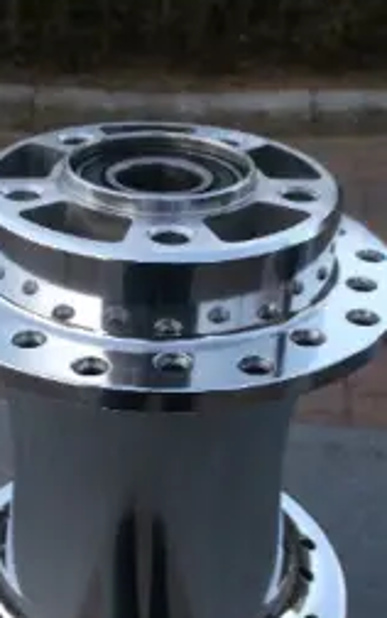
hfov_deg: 24.9
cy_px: 411
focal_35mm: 52
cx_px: 152
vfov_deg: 38.4
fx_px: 876
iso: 50
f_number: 2.2
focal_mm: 4.15
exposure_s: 1/50
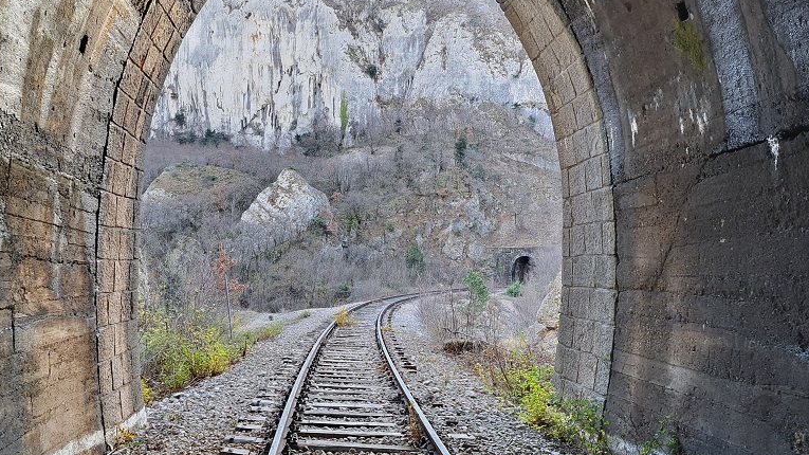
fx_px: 751
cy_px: 193
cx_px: 317
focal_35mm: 35
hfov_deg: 56.1
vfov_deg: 33.6
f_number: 1.8
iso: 50
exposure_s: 1/100
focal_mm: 5.23
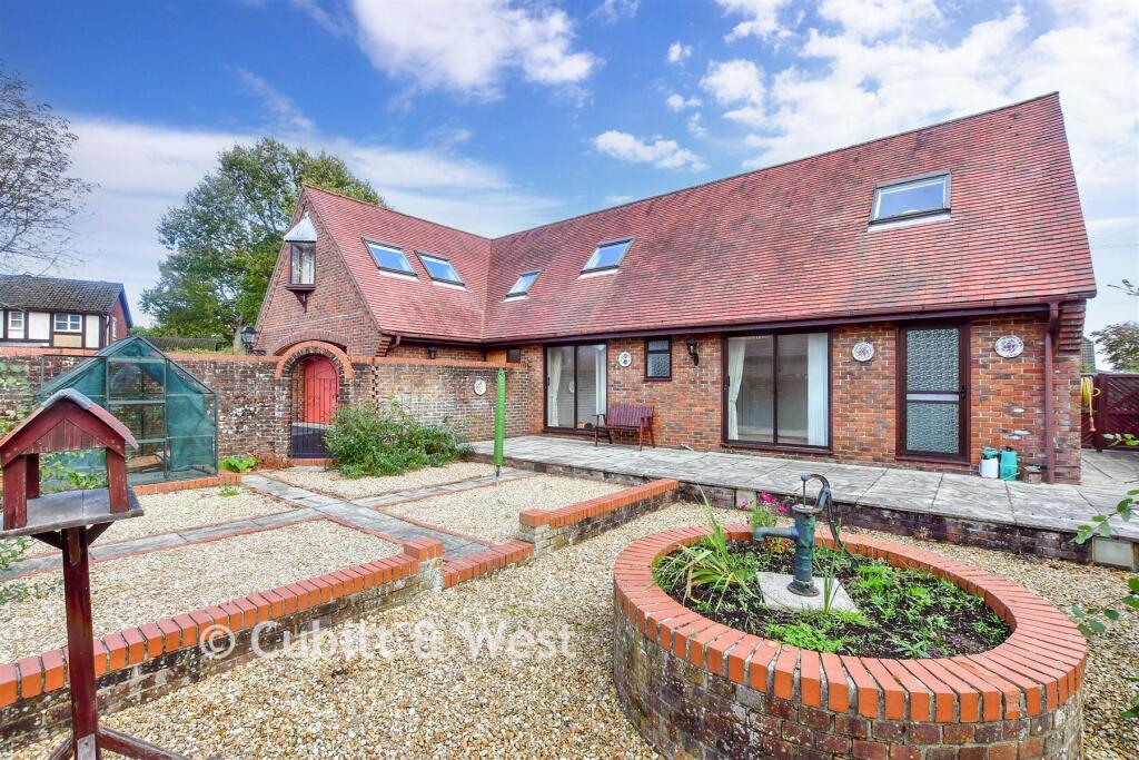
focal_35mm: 15
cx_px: 570
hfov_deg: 100.4
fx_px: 475
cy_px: 380
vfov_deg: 77.3
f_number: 8
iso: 400
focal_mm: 10
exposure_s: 1/160
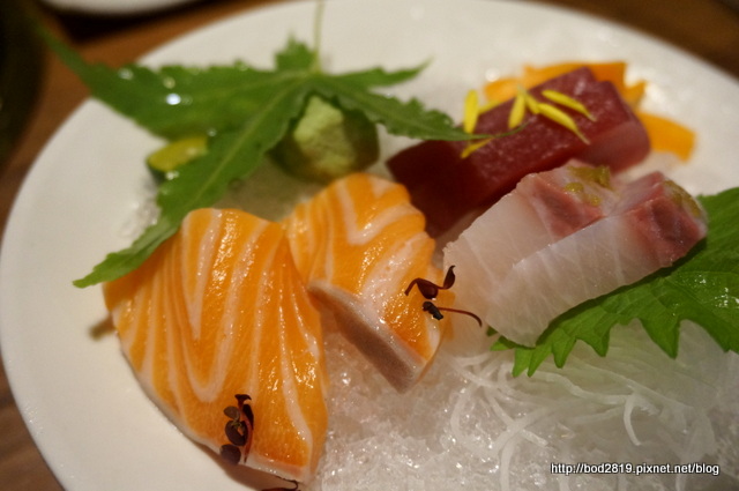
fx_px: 800
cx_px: 370
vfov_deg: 34.1
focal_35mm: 39
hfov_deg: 49.6
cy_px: 246
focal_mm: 26
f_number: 4.5
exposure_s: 1/60
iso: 2000
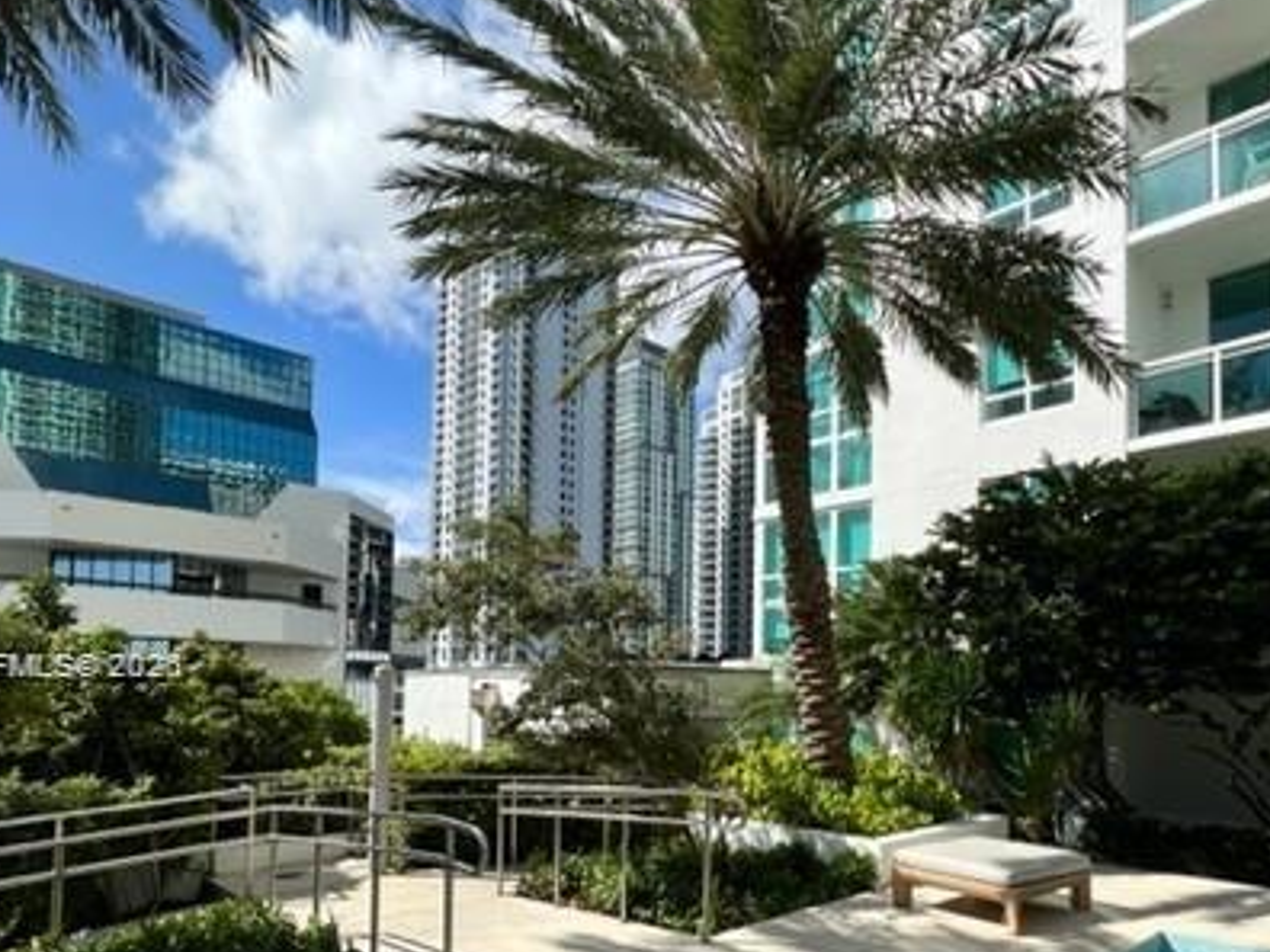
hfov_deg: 78.0
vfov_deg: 61.2
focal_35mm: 21
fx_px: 770
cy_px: 667
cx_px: 770
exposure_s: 1/1468
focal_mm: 1.57
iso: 32
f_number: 1.8
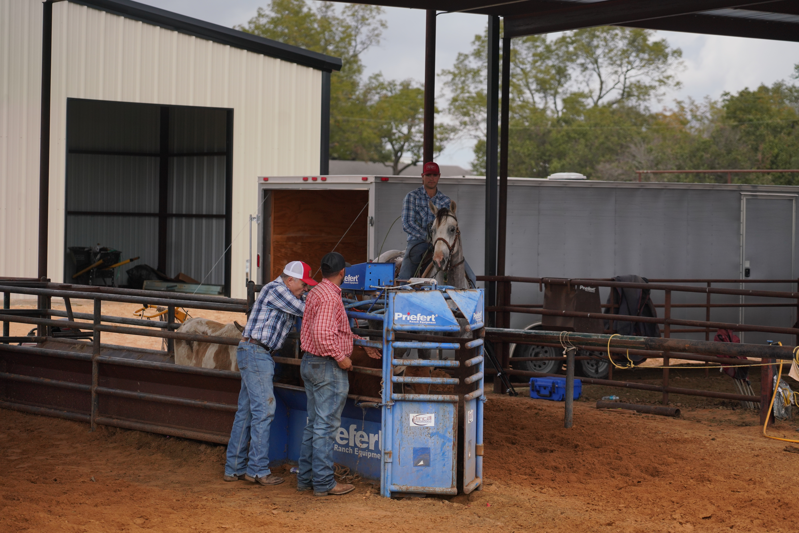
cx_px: 400
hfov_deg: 19.5
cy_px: 266
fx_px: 2331
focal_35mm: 105
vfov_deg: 13.0
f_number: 4
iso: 500
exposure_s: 1/4000
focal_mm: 105
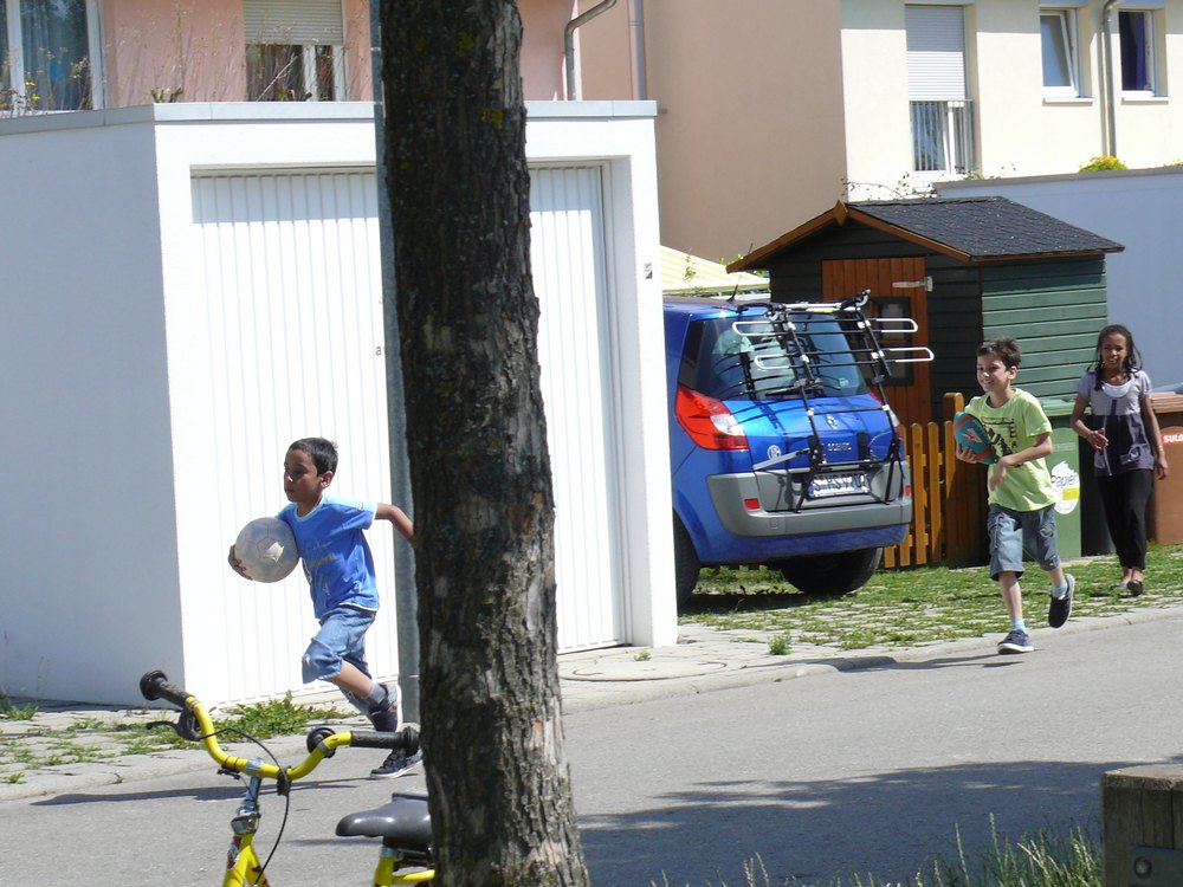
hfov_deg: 17.9
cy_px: 444
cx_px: 592
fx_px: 3759
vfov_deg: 13.5
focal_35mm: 110
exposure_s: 1/400
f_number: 5.6
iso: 100
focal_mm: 16.4
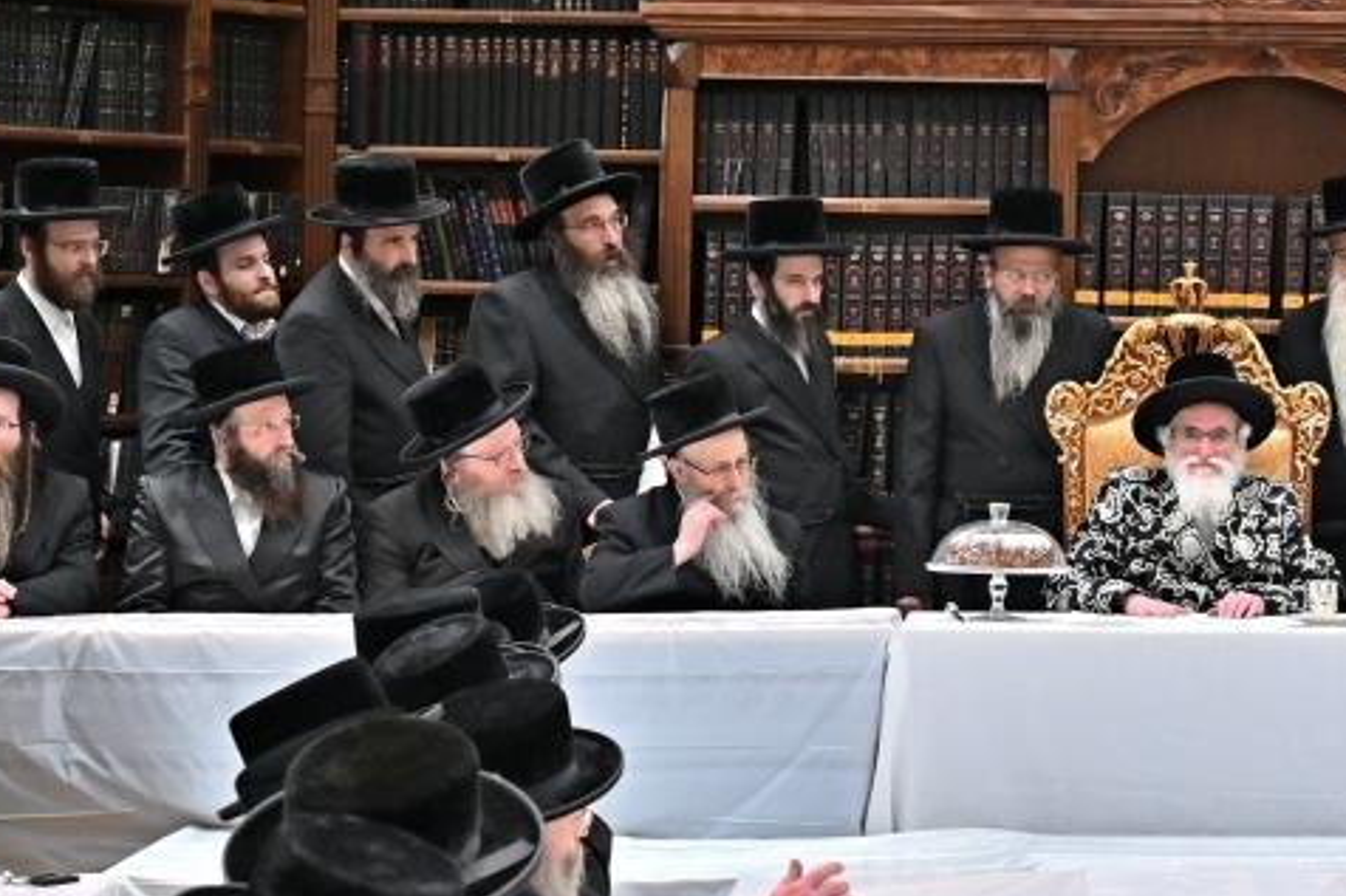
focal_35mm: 129
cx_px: 1275
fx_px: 4821
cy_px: 150
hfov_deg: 15.7
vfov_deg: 10.6
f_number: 4
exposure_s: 1/160
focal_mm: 40
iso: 640
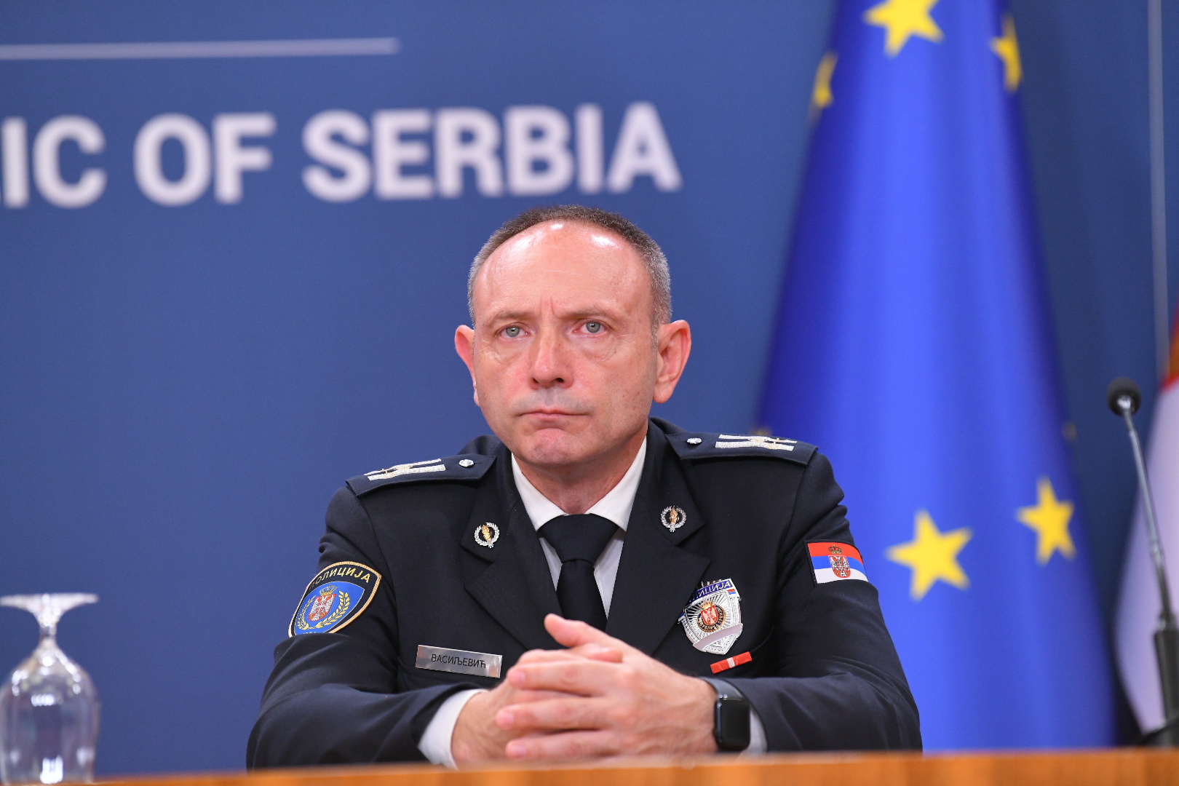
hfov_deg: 10.3
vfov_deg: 6.9
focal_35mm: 200
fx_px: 6549
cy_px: 393
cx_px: 590
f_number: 4
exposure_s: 1/320
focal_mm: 200
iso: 3200
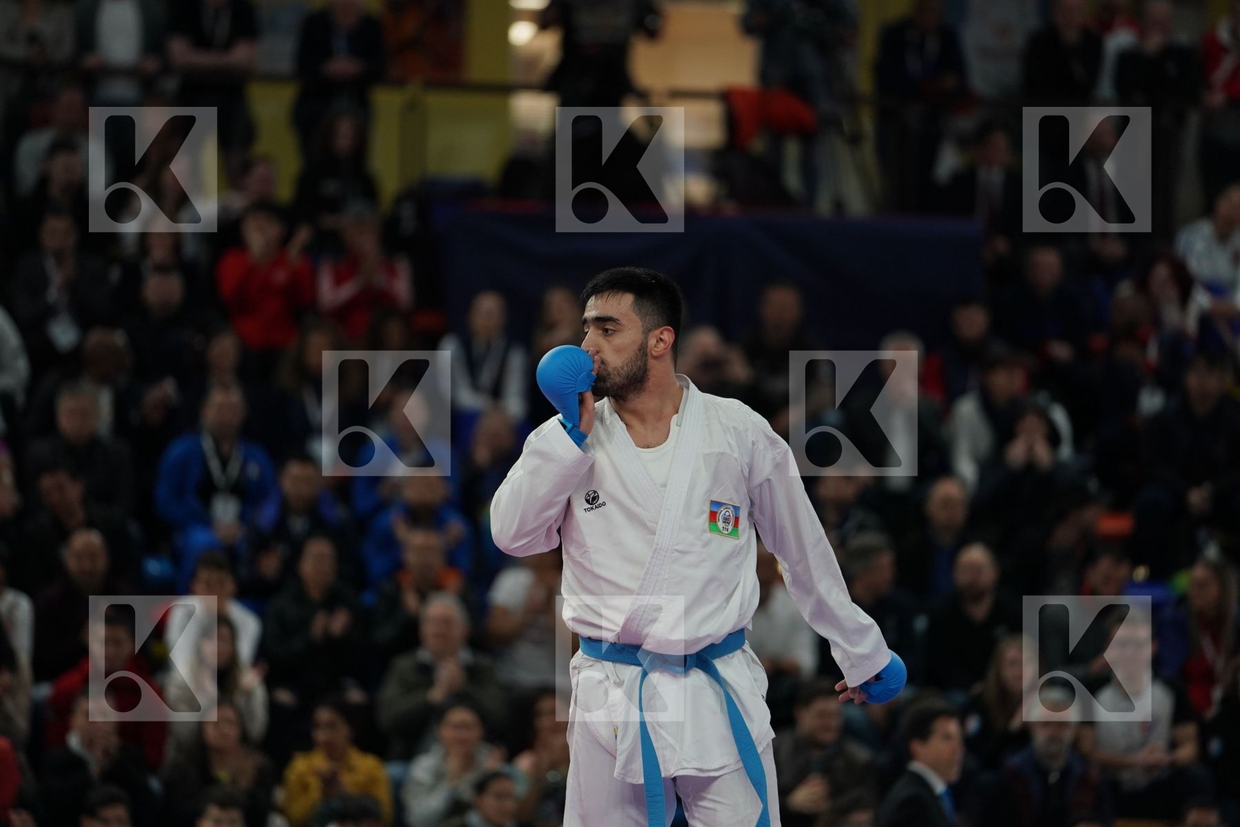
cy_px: 414
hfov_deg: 10.3
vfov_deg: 6.9
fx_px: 6888
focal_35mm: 200
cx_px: 620
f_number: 2.8
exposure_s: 1/1000
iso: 1250
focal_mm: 200
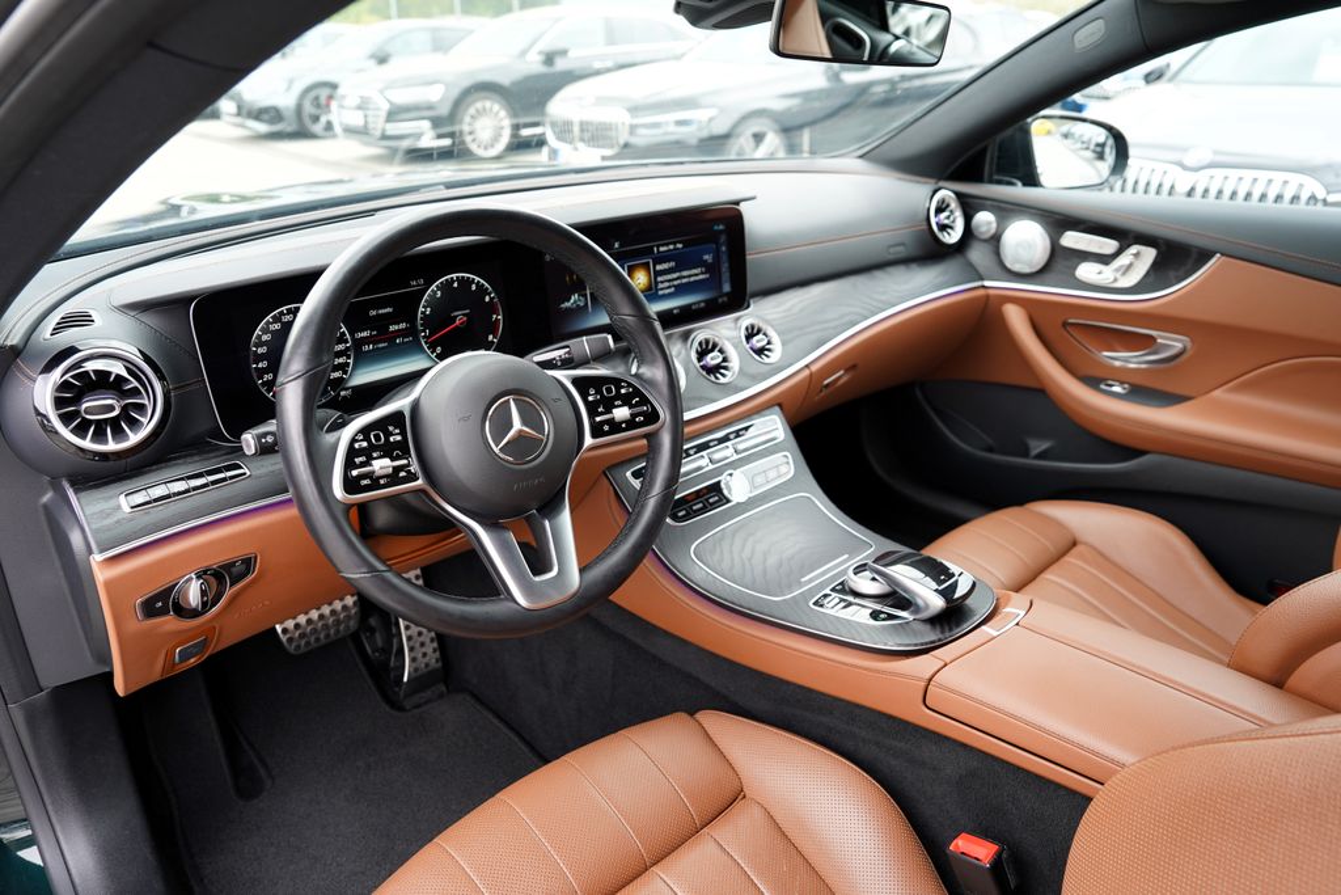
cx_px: 670
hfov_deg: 73.7
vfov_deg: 53.1
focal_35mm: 24
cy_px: 448
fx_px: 894
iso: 125
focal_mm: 24
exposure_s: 1/60
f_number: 4
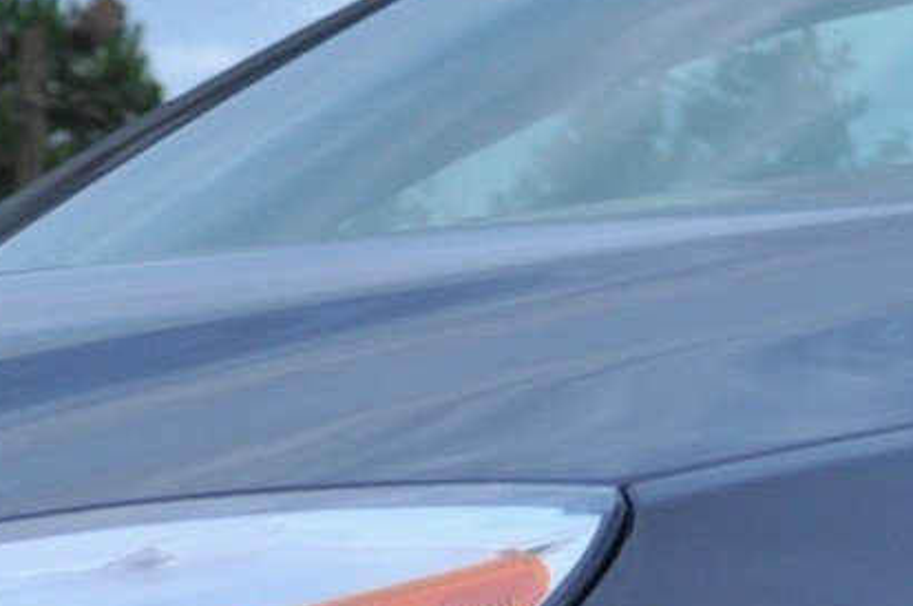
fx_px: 5976
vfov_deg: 5.5
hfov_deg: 8.7
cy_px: 1644
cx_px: -135
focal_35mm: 236
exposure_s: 1/60
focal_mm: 26
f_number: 4.2
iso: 200
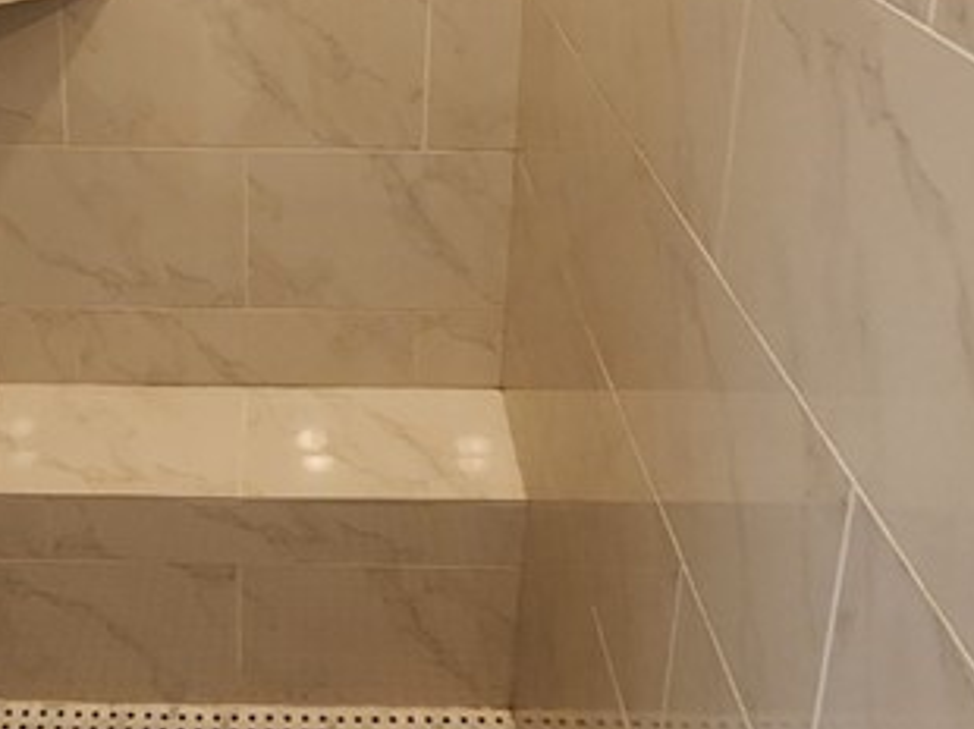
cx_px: 283
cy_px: 104
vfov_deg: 32.2
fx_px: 1209
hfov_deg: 42.9
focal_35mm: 43
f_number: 2.2
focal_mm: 2.2
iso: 320
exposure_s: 1/30
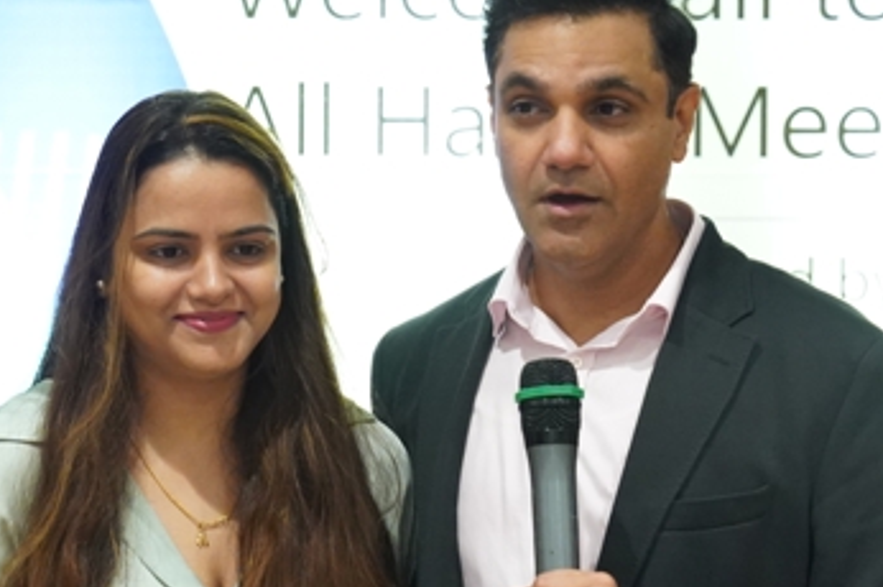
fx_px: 3627
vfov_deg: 9.2
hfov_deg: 13.9
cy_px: 445
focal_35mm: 148
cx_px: 462
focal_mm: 64
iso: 8000
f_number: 5
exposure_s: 1/100
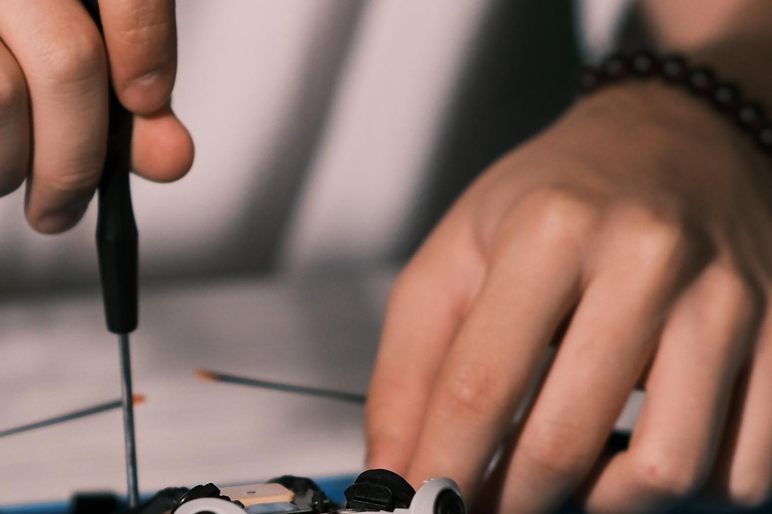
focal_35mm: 337
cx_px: 196
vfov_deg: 4.1
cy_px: 499
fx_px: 7225
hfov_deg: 6.1
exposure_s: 1/320
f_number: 2.2
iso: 640
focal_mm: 85
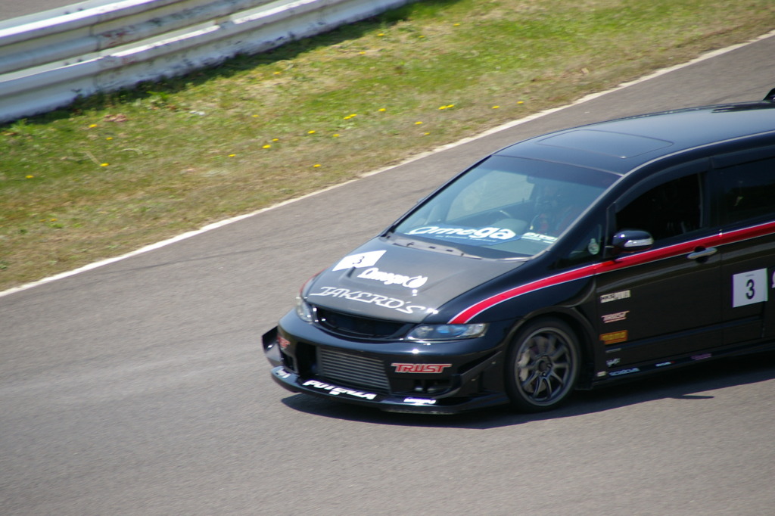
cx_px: 388
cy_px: 258
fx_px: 8070
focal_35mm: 375
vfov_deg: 3.7
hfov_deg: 5.5
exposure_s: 1/350
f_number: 8
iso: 200
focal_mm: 250
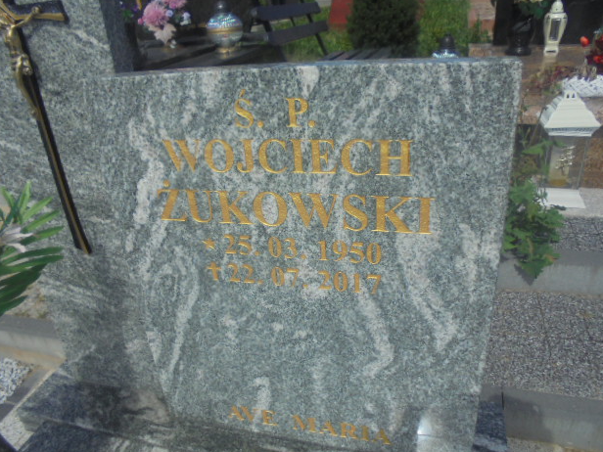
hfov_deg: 65.3
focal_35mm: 27
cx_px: 302
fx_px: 470
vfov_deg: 51.4
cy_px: 222
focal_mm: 4.6
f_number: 11.5
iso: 100
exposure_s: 1/250
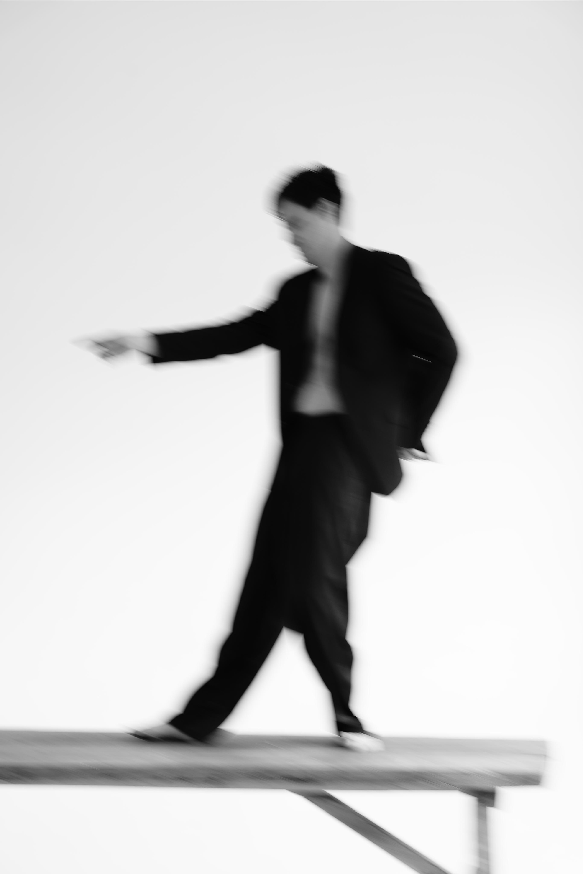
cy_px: 437
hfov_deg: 23.6
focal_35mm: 58
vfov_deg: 34.8
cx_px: 292
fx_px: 1397
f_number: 5.6
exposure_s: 1/50
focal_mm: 57.5
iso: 250
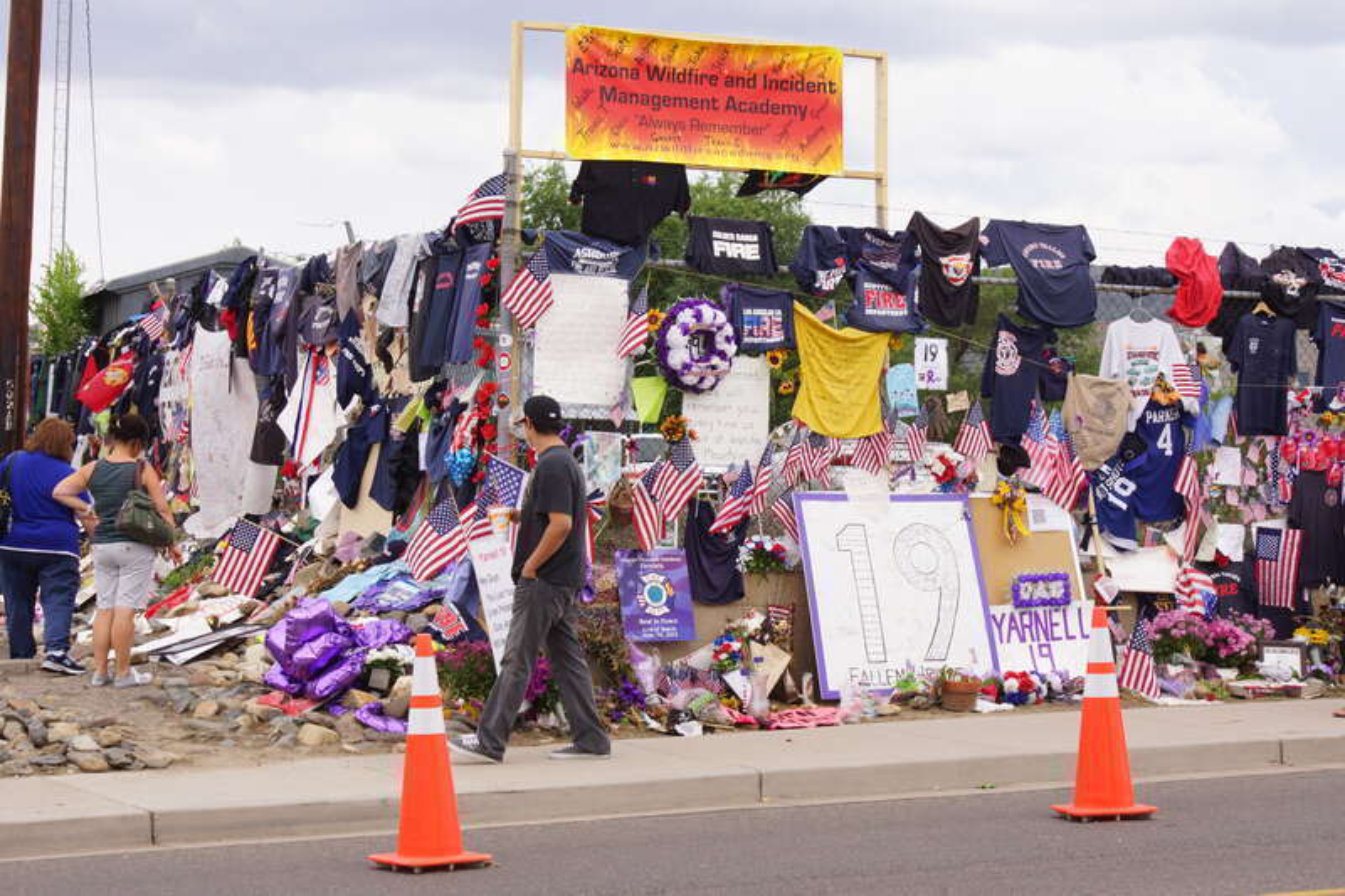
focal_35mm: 82
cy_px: 448
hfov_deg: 24.6
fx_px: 3081
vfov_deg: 16.5
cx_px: 672
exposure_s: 1/400
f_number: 10
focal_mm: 55
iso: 400
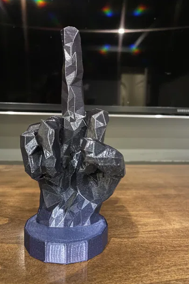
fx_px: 221
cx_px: 91
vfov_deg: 65.5
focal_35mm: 28
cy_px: 146
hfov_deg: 46.3
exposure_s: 1/9
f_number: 1.6
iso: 400
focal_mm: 4.2
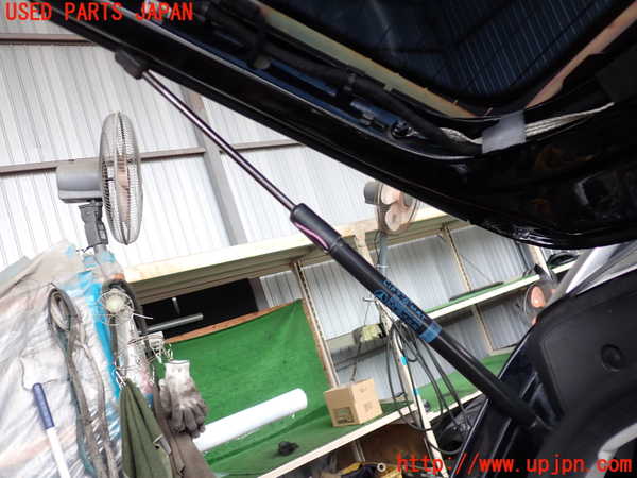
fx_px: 552
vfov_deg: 46.8
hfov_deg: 60.0
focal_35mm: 30
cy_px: 239
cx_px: 318
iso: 100
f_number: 2.3
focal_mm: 5.4
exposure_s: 1/100
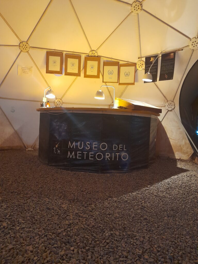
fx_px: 191
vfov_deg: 69.4
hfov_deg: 54.9
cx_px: 99
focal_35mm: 25
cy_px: 132
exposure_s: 1/25
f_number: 2
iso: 400
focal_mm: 4.6
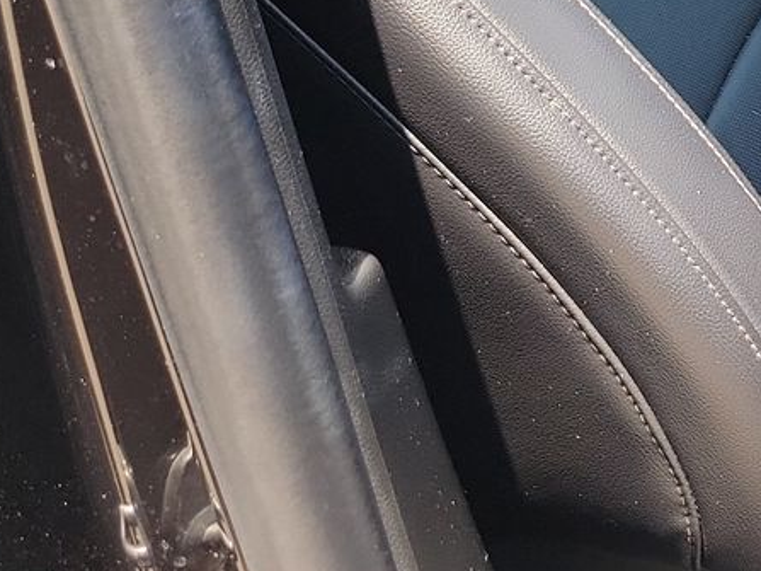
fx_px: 1890
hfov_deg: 18.5
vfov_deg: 16.2
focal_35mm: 86
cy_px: -189
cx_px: 1309
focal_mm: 6.7
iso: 50
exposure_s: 1/59
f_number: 1.8
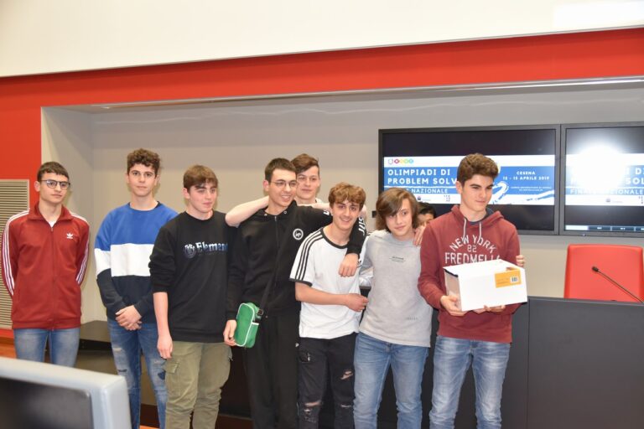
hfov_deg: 54.4
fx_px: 626
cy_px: 214
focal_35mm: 35
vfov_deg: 37.9
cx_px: 322
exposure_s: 1/60
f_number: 4
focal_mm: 35
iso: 2000
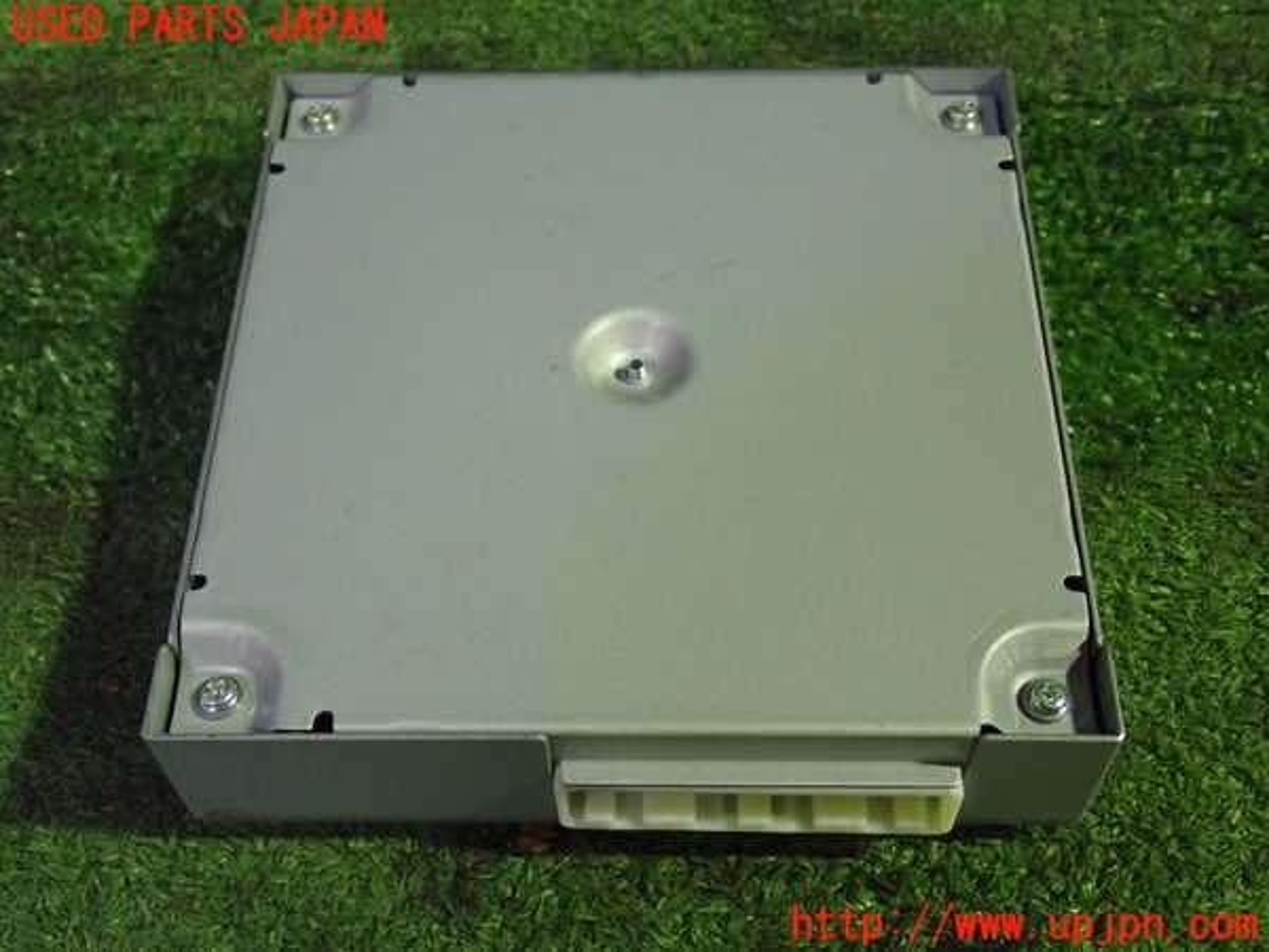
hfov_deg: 42.9
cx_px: 634
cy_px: 476
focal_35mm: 44
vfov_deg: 32.9
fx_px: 1613
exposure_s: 1/40
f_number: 2.9
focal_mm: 7.84
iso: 800
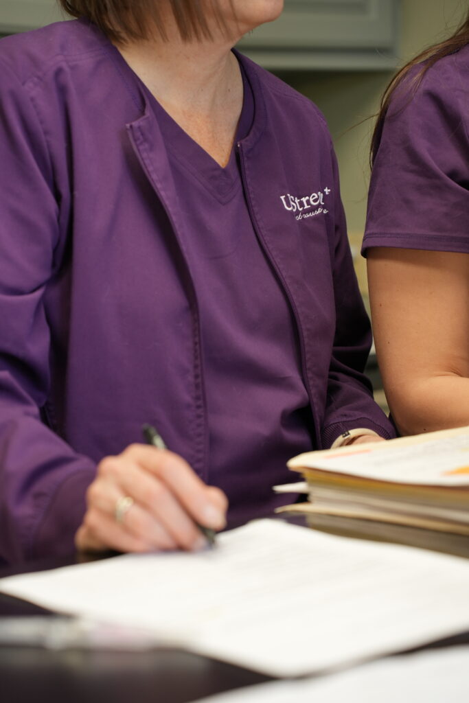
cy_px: 352
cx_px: 234
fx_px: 1465
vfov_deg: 27.0
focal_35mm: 75
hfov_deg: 18.2
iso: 800
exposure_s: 1/125
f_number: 4
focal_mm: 75
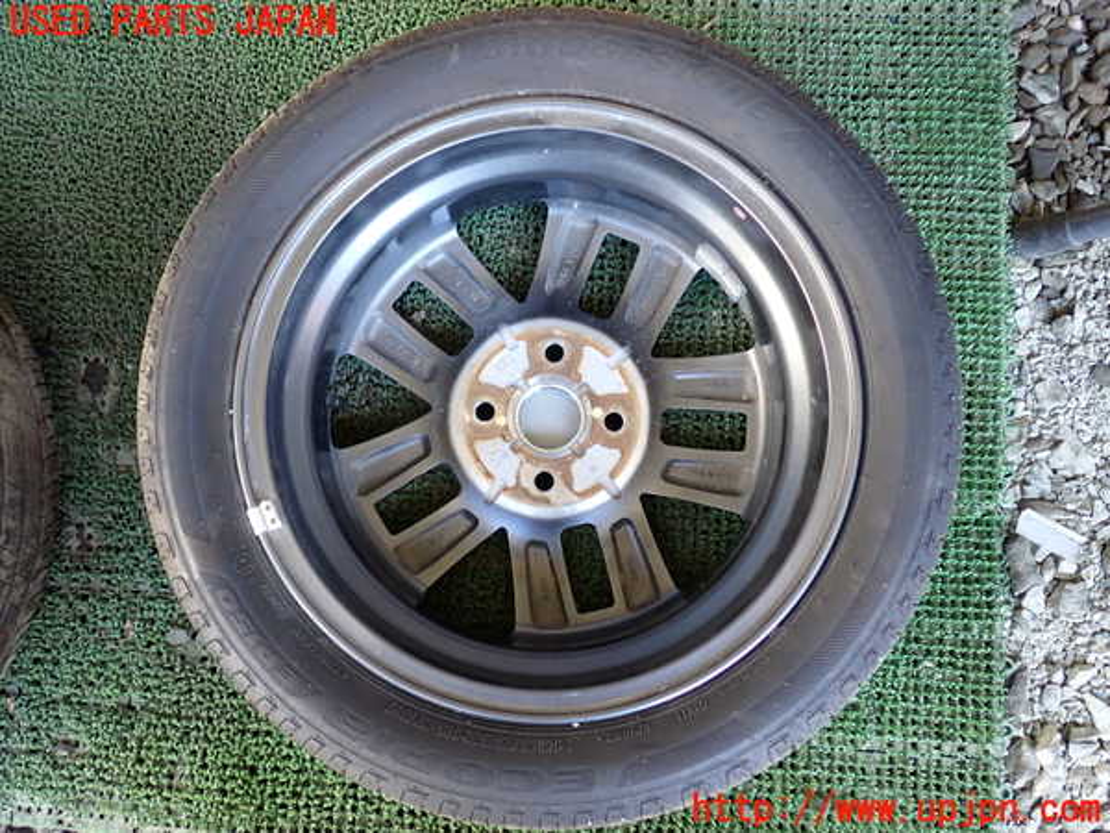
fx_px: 962
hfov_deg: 60.0
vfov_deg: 46.8
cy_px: 416
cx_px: 555
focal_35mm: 30
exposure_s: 1/50
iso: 200
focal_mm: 5.4
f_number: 2.3
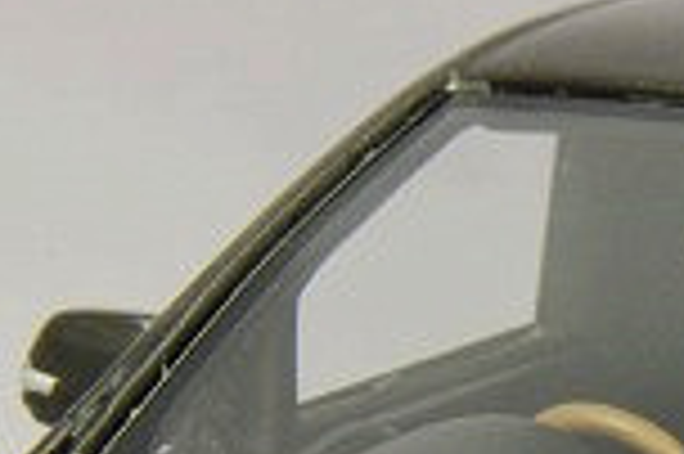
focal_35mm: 471
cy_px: 681
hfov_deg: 4.4
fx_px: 8939
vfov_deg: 2.9
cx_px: 896
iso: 400
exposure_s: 1
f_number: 32
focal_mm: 75
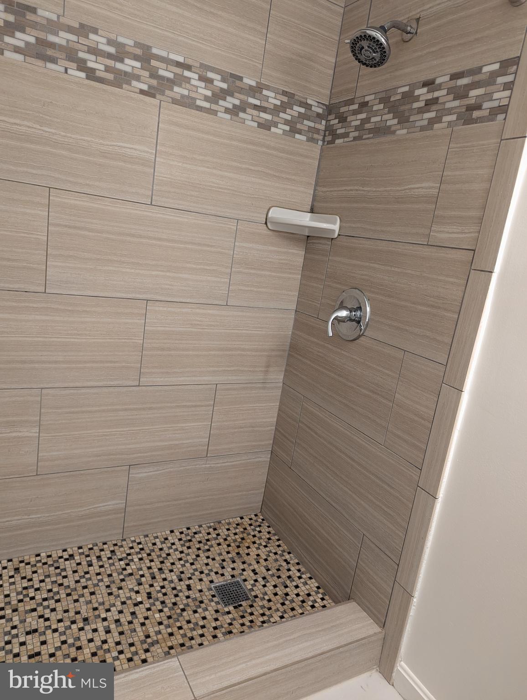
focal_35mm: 24
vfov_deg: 71.5
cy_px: 350
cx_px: 264
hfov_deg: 56.9
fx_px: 486
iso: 60
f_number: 1.85
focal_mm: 6.81
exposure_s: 1/24
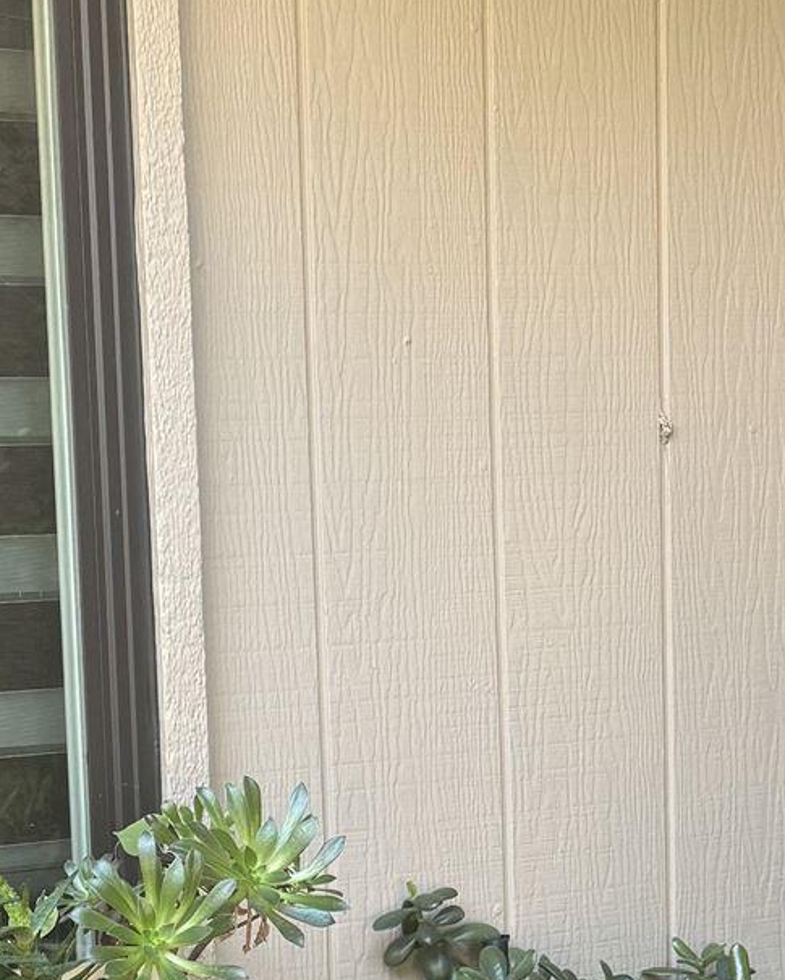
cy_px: 846
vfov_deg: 21.1
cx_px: 309
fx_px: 2584
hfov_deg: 17.3
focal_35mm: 89
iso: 200
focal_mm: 6.76
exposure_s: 1/121
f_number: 1.78
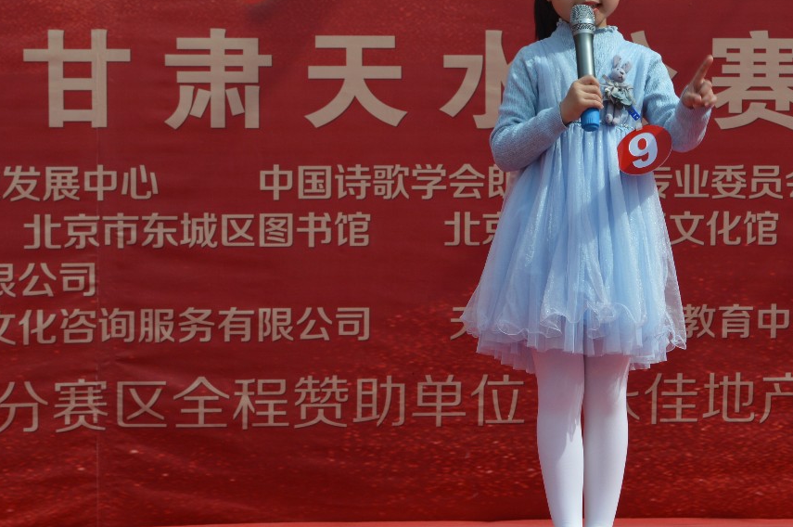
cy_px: 205
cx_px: 599
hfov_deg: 11.8
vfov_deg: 7.9
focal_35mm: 174
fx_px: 3828
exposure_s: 1/250
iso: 100
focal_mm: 62
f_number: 8
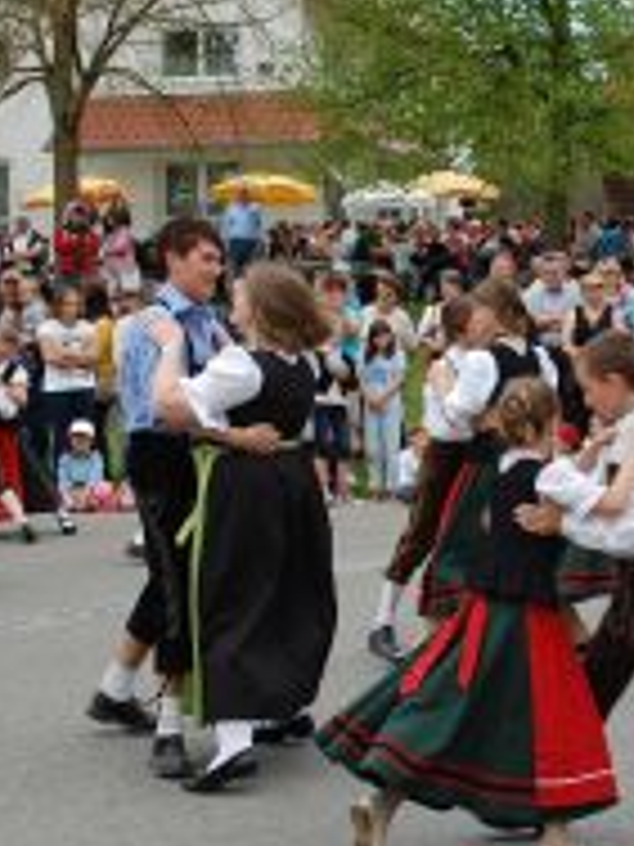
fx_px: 2174
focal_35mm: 89
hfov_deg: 16.1
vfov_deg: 22.0
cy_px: 378
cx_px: 710
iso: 200
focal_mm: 29
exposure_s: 1/200
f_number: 7.1
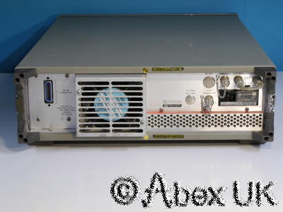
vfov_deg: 16.1
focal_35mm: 92
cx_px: 142
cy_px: 106
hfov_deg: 21.3
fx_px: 752
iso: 400
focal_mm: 46
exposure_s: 1/2.5
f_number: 14
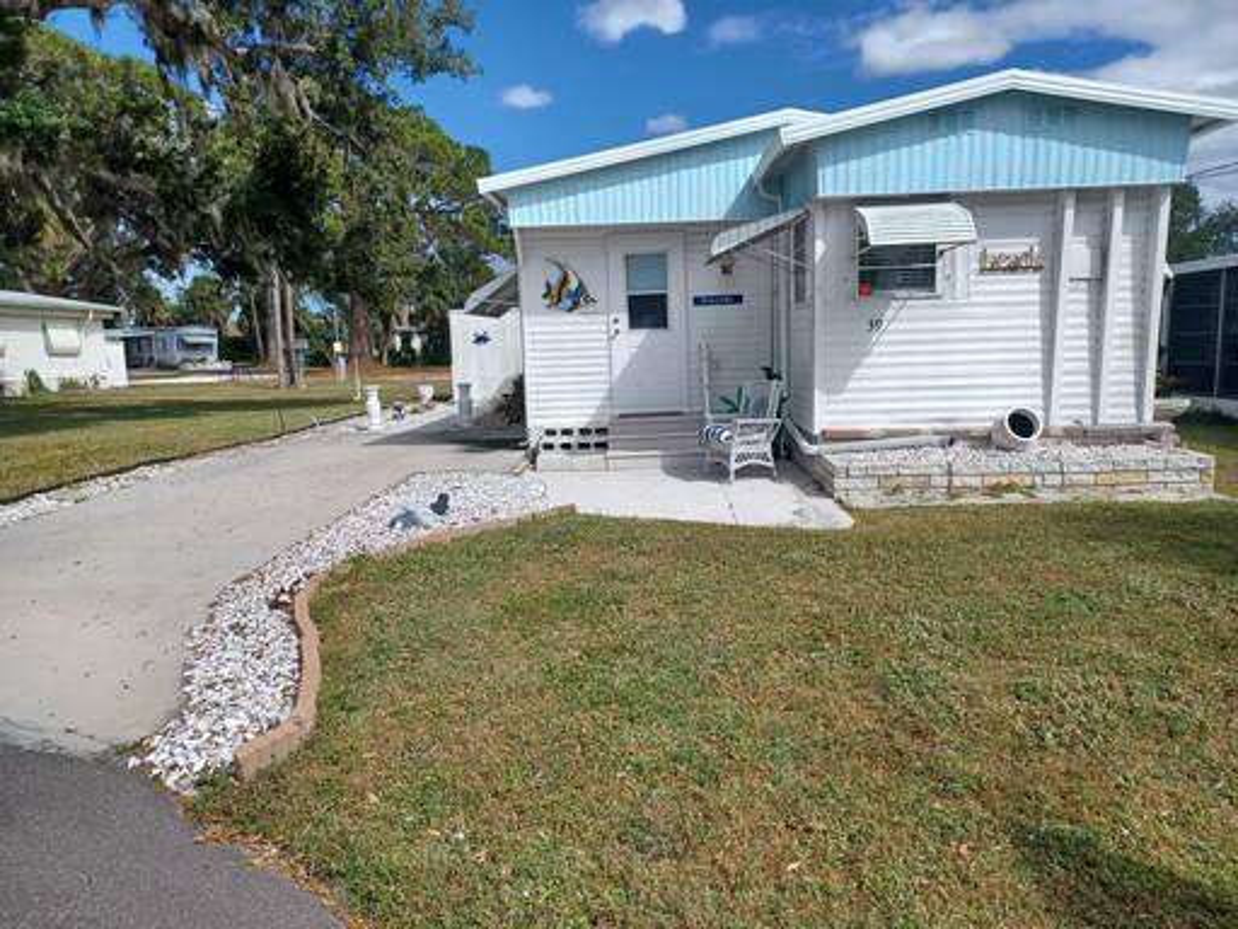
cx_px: 619
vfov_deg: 54.9
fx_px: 894
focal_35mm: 25
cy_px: 464
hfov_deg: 69.4
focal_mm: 4.6
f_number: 1.8
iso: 32
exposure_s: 1/684
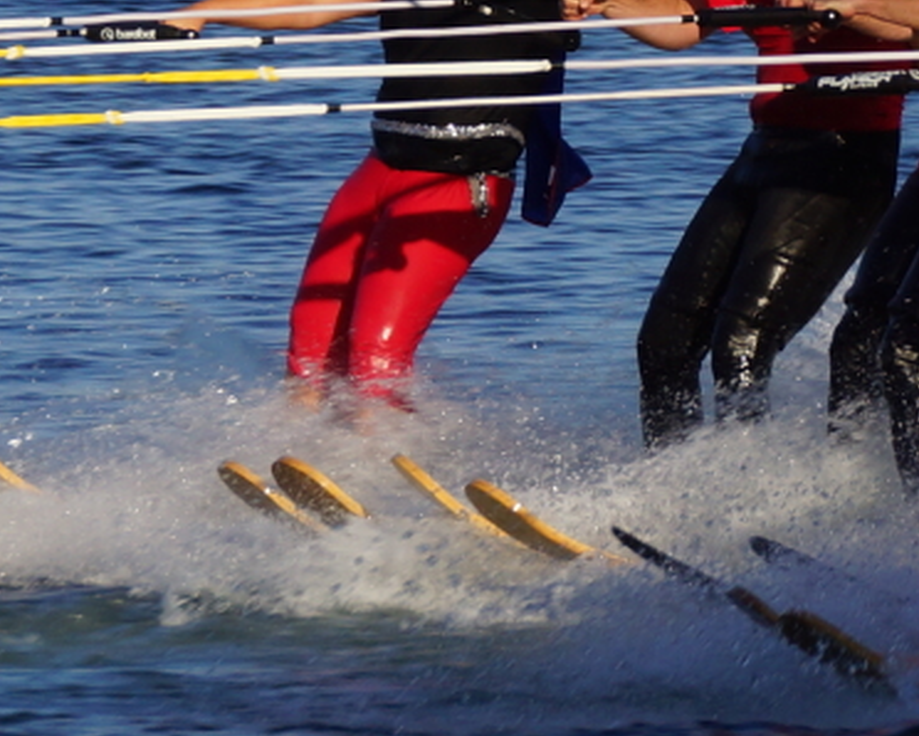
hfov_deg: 6.0
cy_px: 82
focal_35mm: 321
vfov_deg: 4.8
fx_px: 8742
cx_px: 813
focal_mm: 85
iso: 100
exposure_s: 1/160
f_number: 6.3
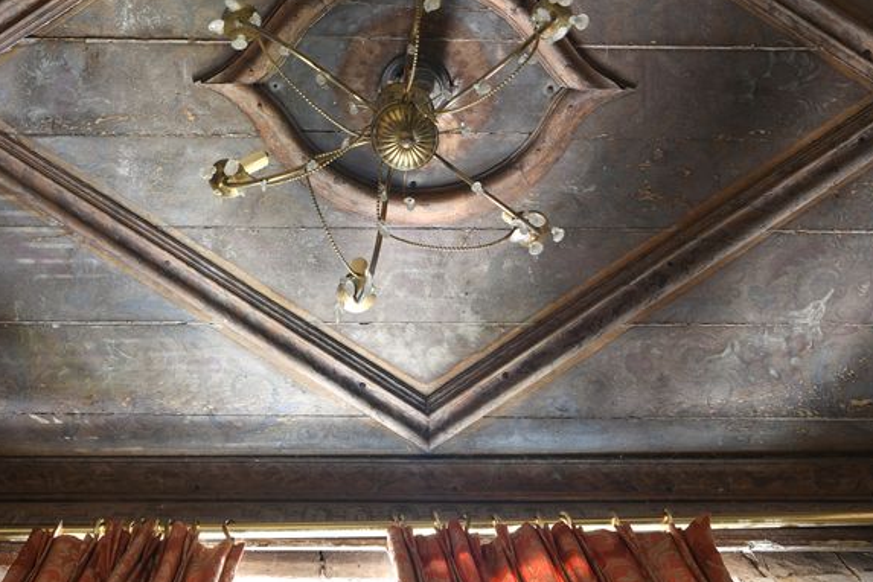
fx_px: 800
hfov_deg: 56.2
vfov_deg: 37.9
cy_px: 87
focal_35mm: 33
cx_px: 305
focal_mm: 18
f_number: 7.1
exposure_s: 30
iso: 64
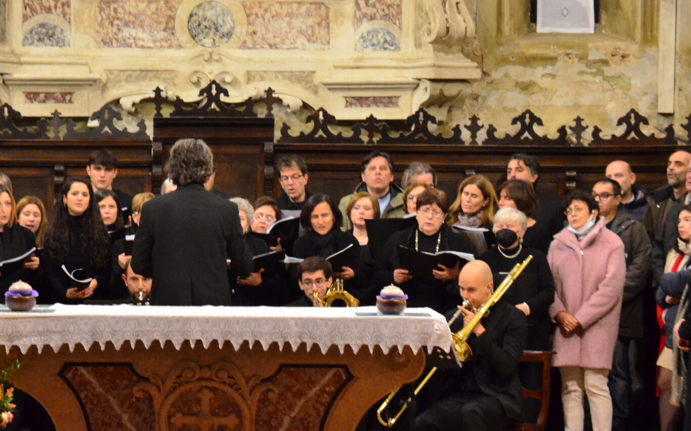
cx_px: 210
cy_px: 230
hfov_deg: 13.1
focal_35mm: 160
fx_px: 3013
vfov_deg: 8.2
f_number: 5.3
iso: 2000
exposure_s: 1/13
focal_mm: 56
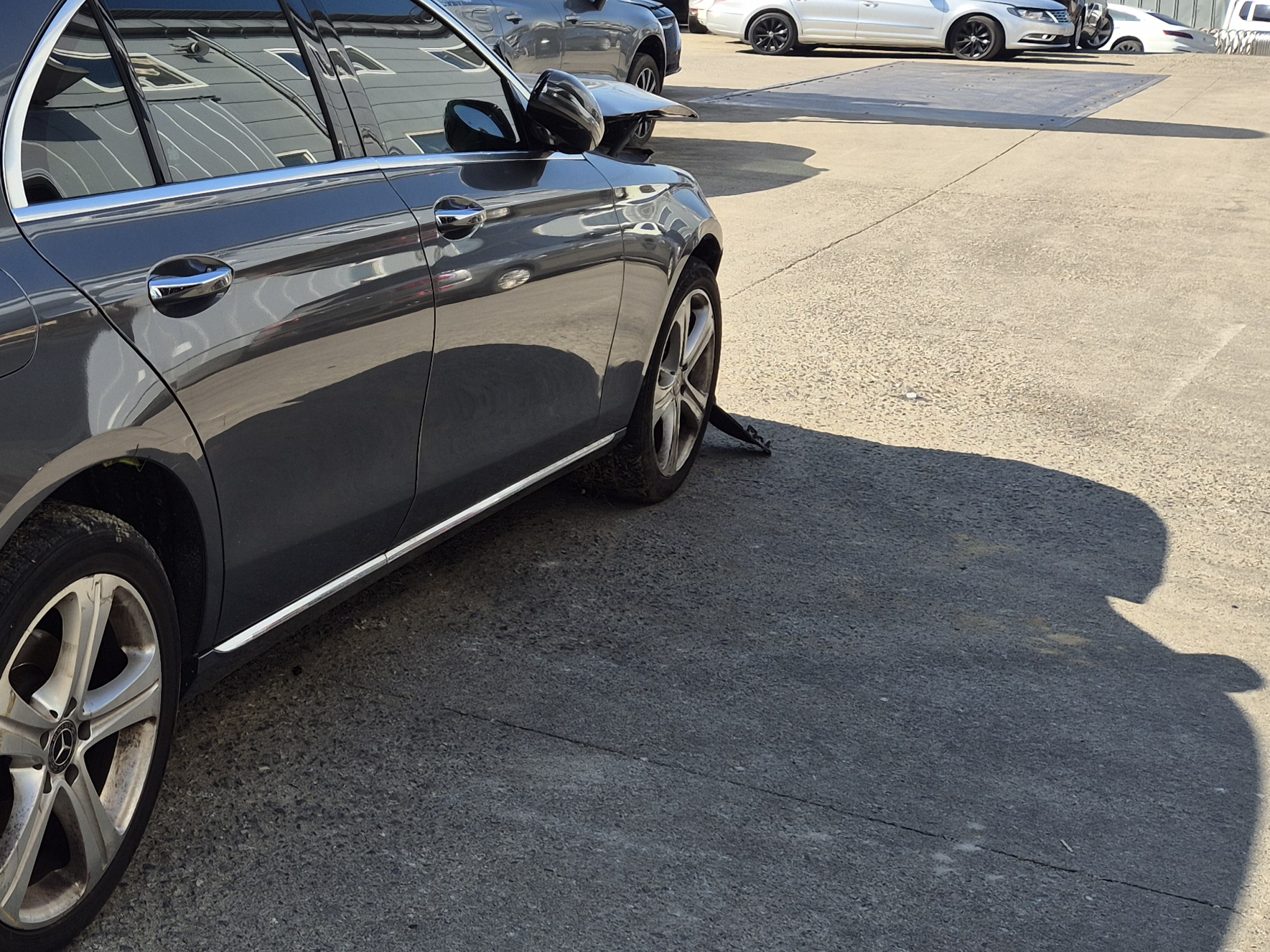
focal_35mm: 52
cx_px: -6
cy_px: 338
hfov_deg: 33.6
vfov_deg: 27.9
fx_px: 1908
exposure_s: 1/1084
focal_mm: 5.4
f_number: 1.8
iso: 25
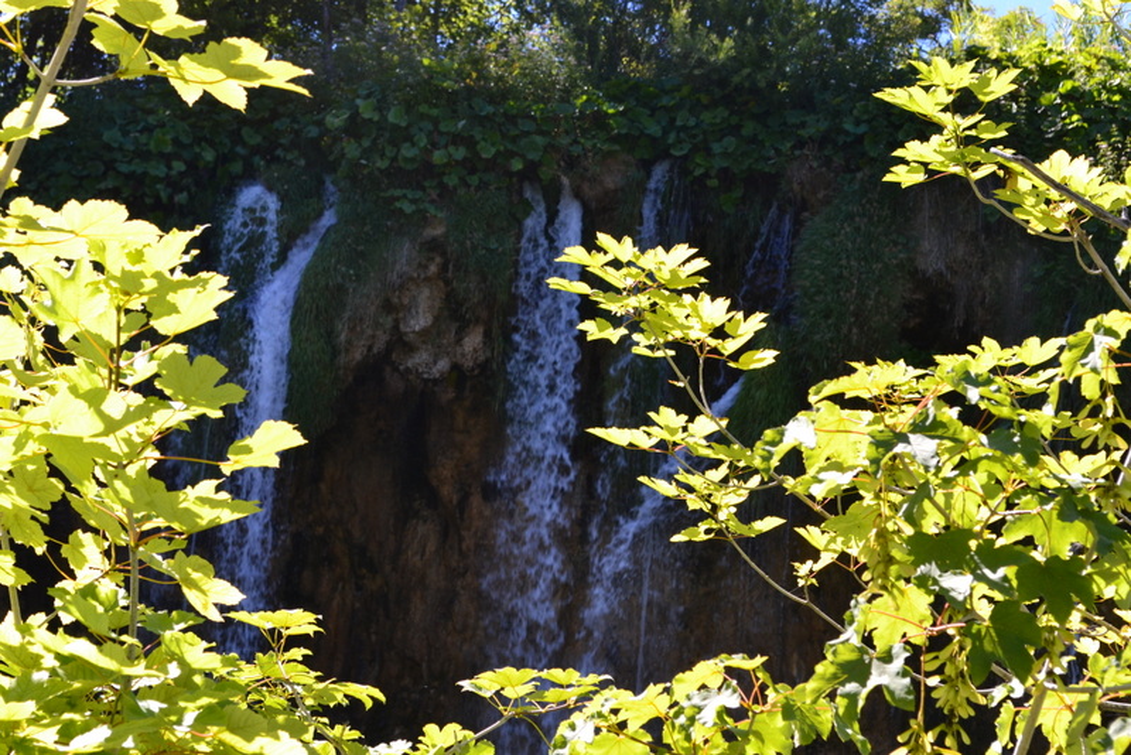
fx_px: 2593
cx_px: 566
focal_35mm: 82
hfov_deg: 24.6
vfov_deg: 16.6
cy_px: 378
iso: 400
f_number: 9
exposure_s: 1/160
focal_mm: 55
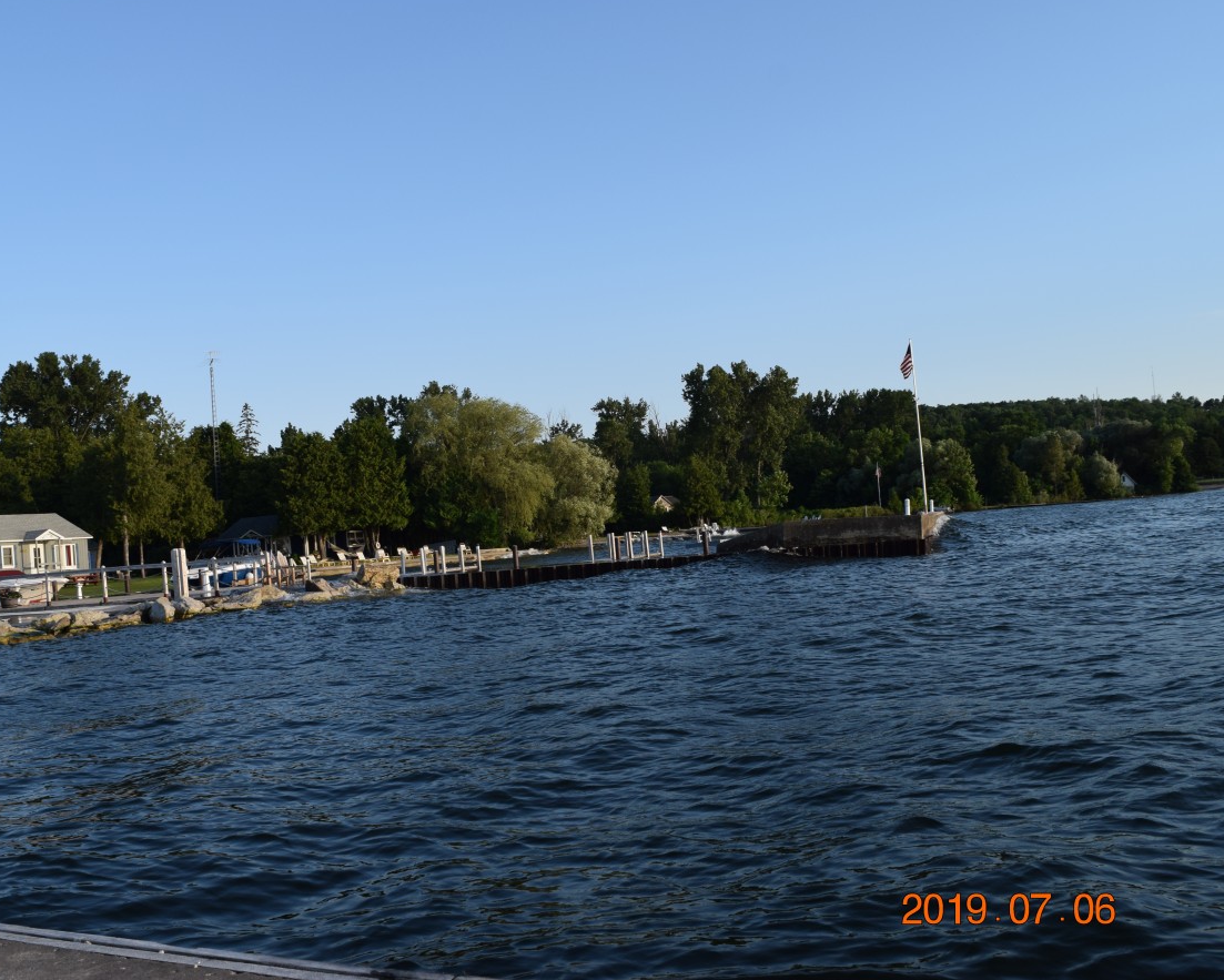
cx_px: 508
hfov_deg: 56.8
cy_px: 485
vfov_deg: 47.1
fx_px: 1123
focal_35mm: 31
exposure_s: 1/250
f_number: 8
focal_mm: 18
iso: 220
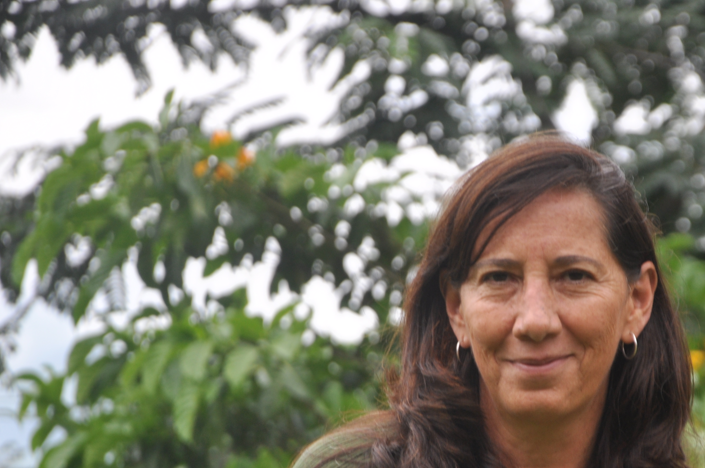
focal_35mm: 251
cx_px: 498
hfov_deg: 8.2
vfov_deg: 5.5
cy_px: 363
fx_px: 4906
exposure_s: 1/125
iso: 220
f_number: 5.6
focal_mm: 105
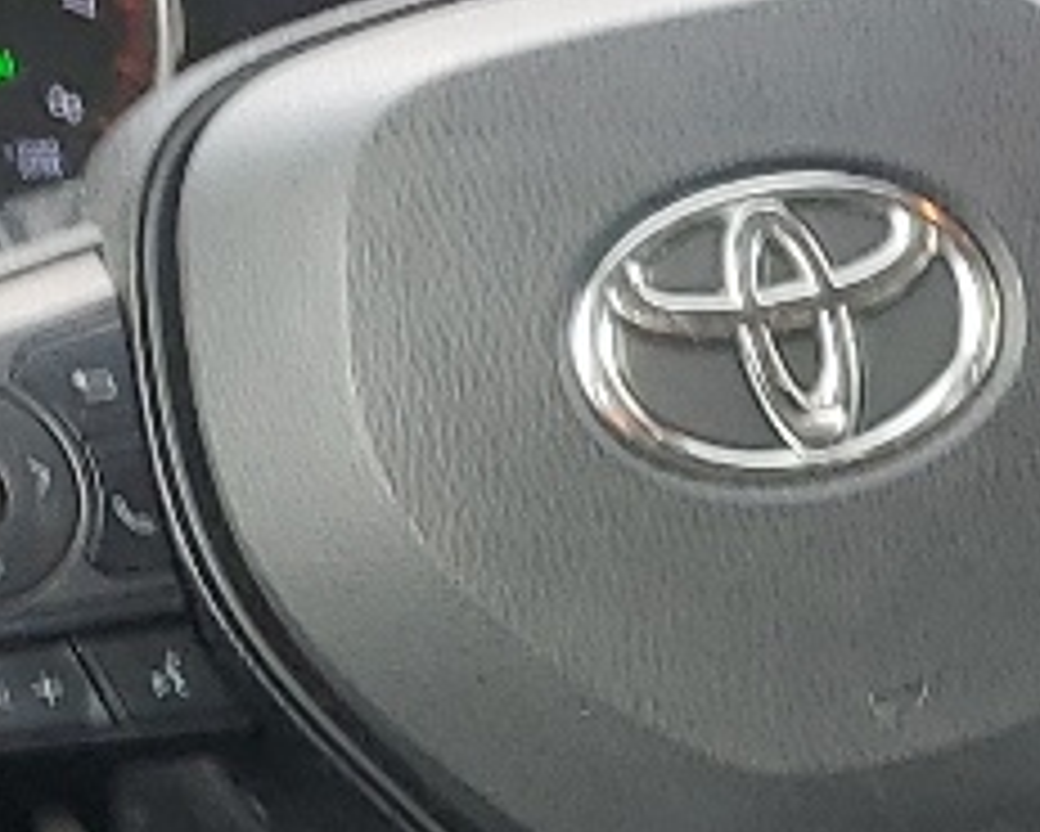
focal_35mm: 176
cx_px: 2062
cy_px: 1381
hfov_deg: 10.2
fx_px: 5420
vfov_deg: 8.5
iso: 52
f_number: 1.5
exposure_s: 1/60.2
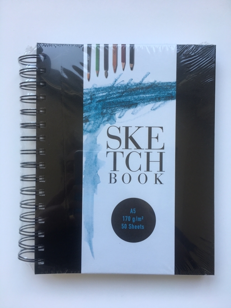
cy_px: 154
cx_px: 116
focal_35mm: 29
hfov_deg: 48.2
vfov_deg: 61.7
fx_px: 258
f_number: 2.2
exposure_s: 1/50
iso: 25
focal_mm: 4.15
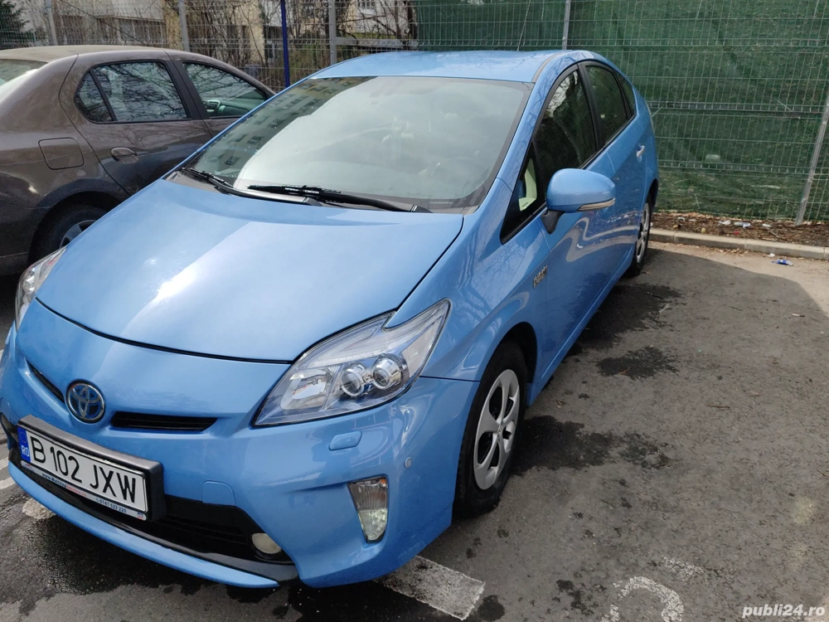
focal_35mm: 27
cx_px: 414
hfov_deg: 65.3
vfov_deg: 51.4
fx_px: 647
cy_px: 311
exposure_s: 1/740
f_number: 1.9
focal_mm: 6.12
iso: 50
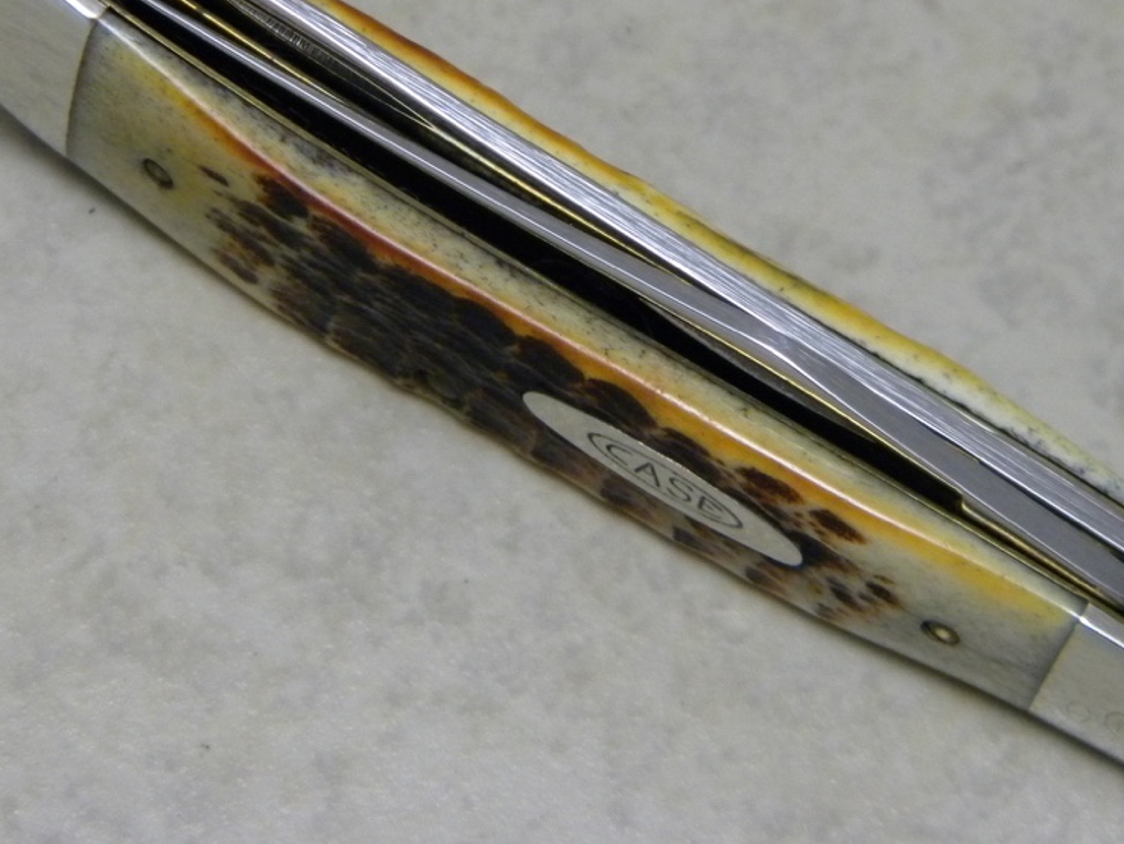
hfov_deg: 13.9
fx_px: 4613
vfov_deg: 10.4
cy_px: 300
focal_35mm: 142
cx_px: 614
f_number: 4.7
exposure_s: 1/28.4
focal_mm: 19
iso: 400
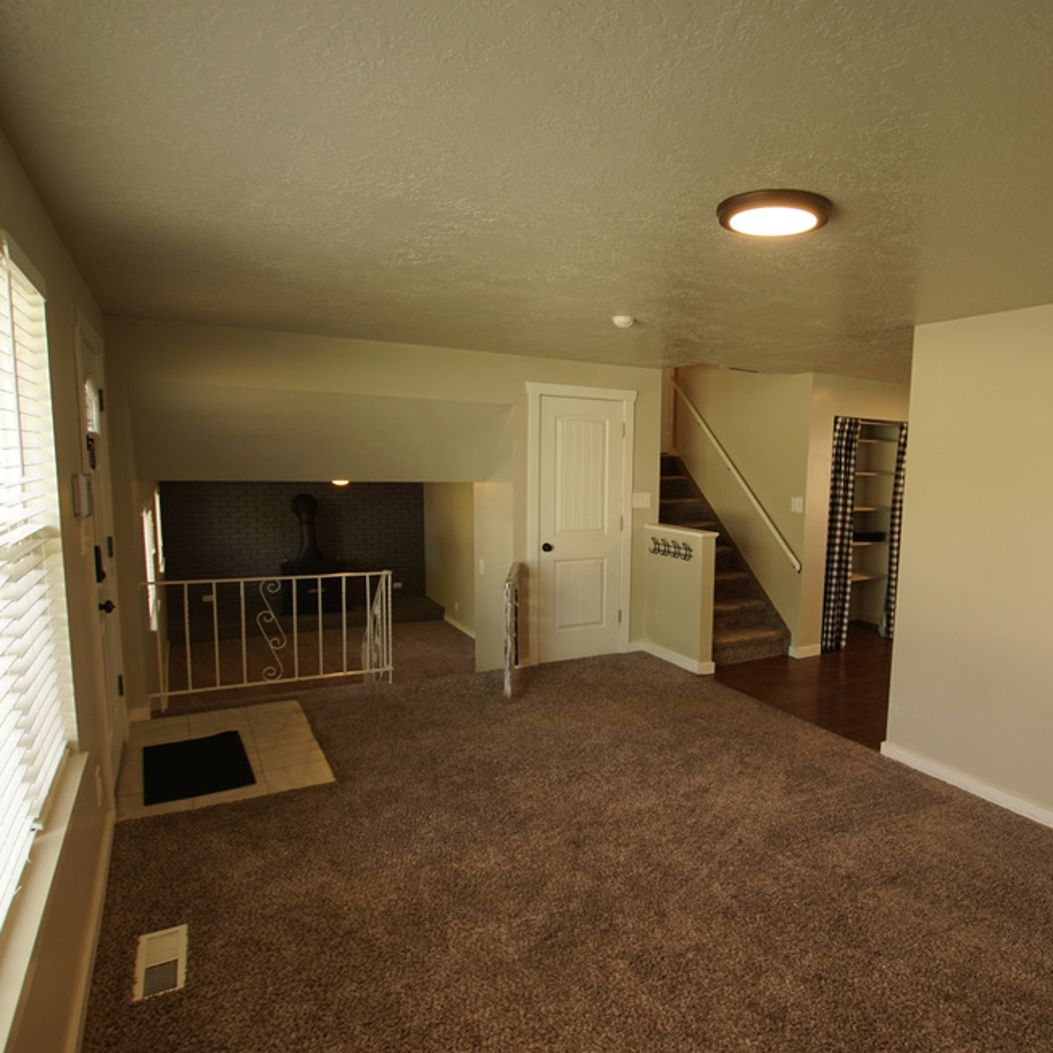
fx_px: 688
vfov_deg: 74.8
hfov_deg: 73.7
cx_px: 651
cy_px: 544
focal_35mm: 20
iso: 100
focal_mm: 10
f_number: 4
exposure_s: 1/15
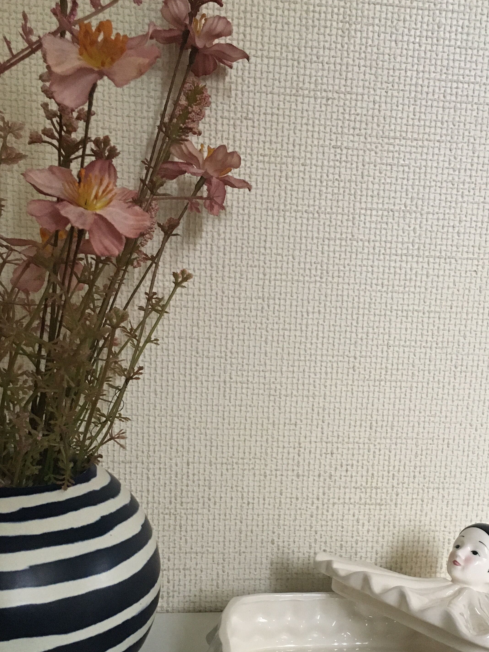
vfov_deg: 45.2
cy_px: 426
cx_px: 280
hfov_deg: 35.1
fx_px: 772
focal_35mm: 41
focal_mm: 4.15
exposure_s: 1/17
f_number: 2.2
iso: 200
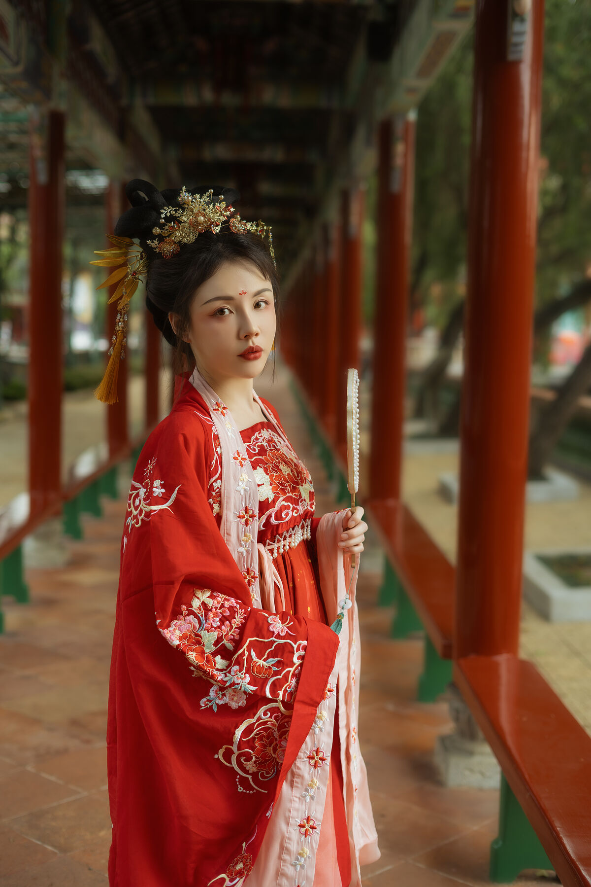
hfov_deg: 27.0
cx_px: 296
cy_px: 444
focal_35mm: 50
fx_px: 1231
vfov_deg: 39.6
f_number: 2.5
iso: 100
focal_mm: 50
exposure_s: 1/200
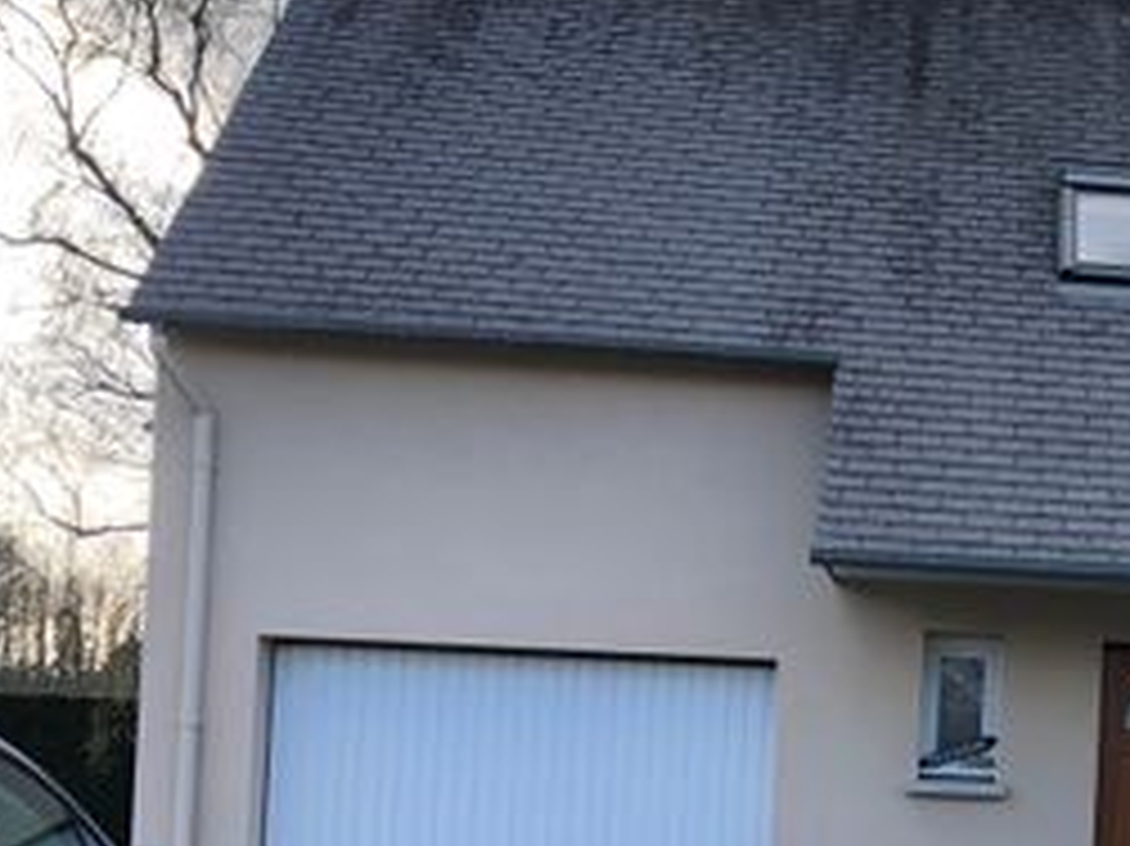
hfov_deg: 26.6
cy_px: 747
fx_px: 2186
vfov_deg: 21.5
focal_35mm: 67
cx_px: 1247
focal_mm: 3.99
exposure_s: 1/475
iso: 20
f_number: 1.8
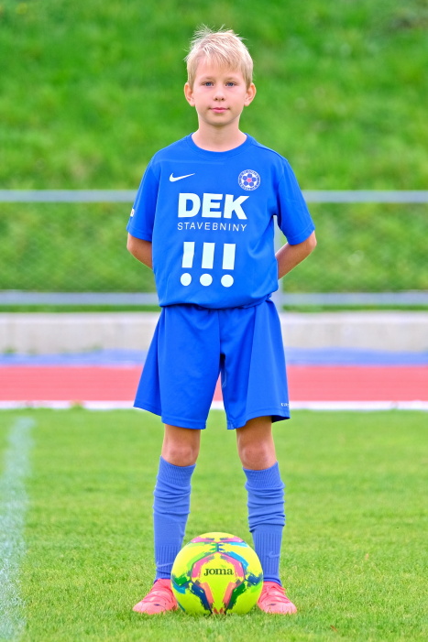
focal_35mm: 179
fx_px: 3193
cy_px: 321
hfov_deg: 7.7
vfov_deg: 11.5
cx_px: 214
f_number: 2.8
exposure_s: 1/480
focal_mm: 119.2
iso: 320
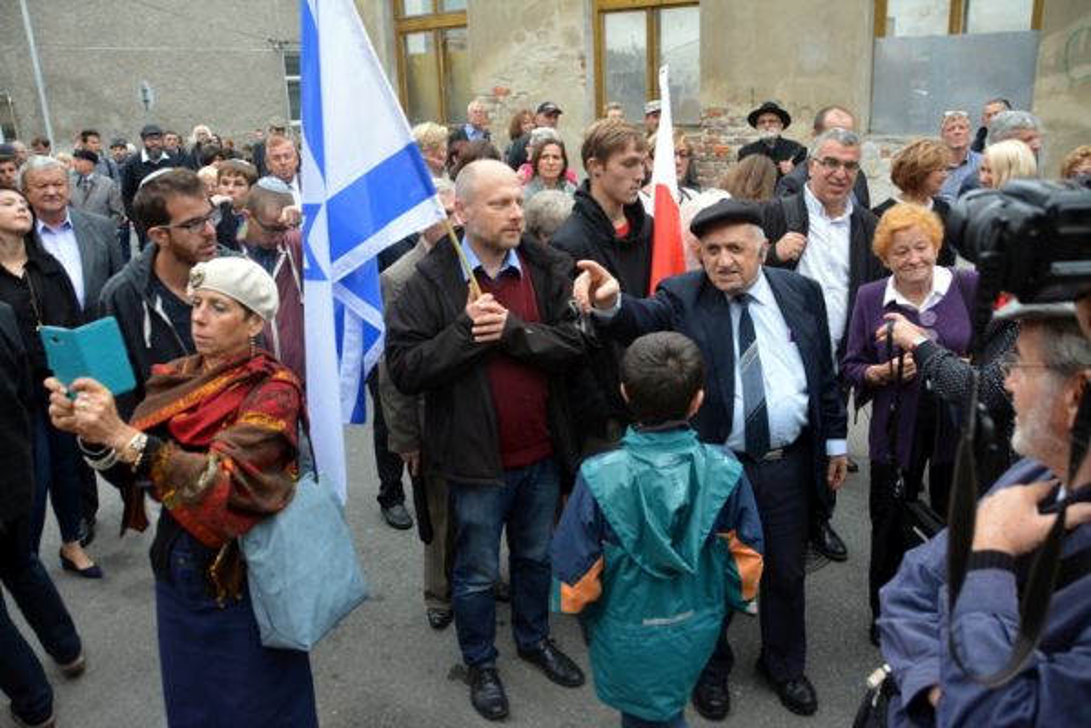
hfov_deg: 67.4
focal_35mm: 27
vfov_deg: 48.0
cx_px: 546
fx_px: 819
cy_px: 364
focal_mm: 18
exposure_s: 1/500
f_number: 3.5
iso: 900
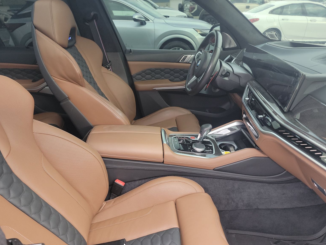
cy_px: 127
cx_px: 164
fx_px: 235
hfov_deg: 69.4
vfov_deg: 54.9
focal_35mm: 25
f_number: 1.8
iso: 203
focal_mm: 6.7
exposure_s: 1/59
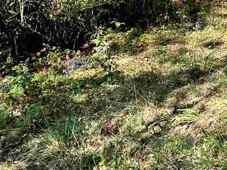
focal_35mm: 80
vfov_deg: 17.4
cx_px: 207
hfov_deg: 23.7
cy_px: -44
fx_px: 524
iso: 80
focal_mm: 6.86
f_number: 1.78
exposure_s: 1/962
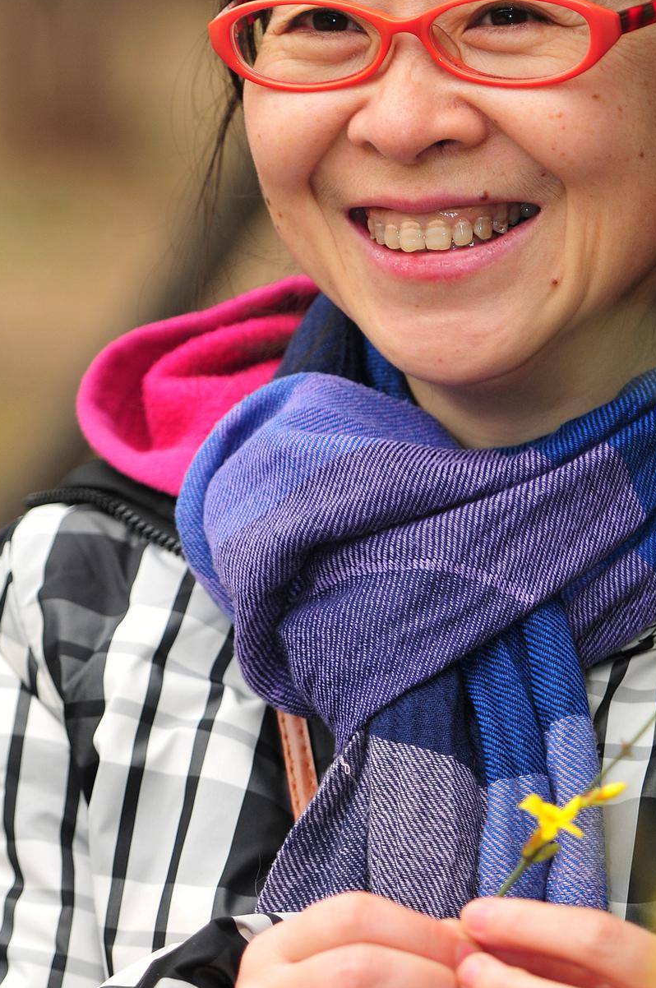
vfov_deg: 6.2
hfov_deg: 4.1
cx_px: 511
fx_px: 9155
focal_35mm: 334
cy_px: 261
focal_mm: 120
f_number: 2.8
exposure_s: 1/320
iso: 200
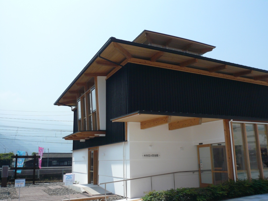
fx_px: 263
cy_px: 100
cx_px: 134
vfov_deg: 41.8
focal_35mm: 34
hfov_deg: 54.0
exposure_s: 1/250
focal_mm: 5.4
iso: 100
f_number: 9
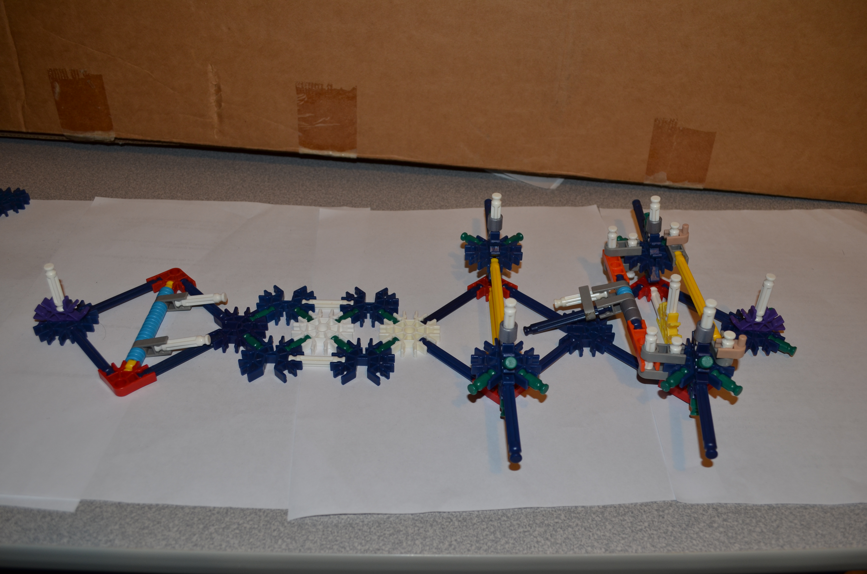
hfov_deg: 62.0
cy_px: 287
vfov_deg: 43.4
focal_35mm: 30
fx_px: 721
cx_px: 434
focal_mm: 20
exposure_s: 1/30
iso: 200
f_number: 5.6
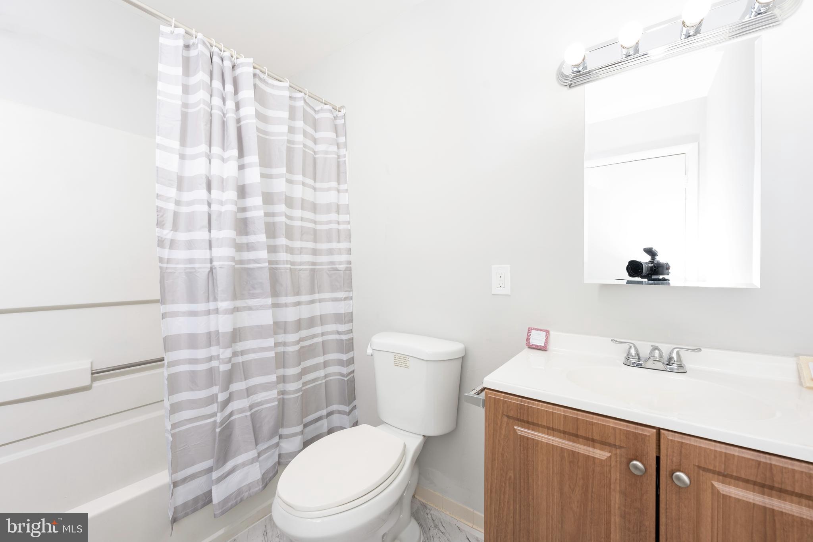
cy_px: 271
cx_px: 406
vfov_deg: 81.2
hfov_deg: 104.3
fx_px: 316
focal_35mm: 14
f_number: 7.1
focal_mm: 14
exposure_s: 1/100
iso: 400
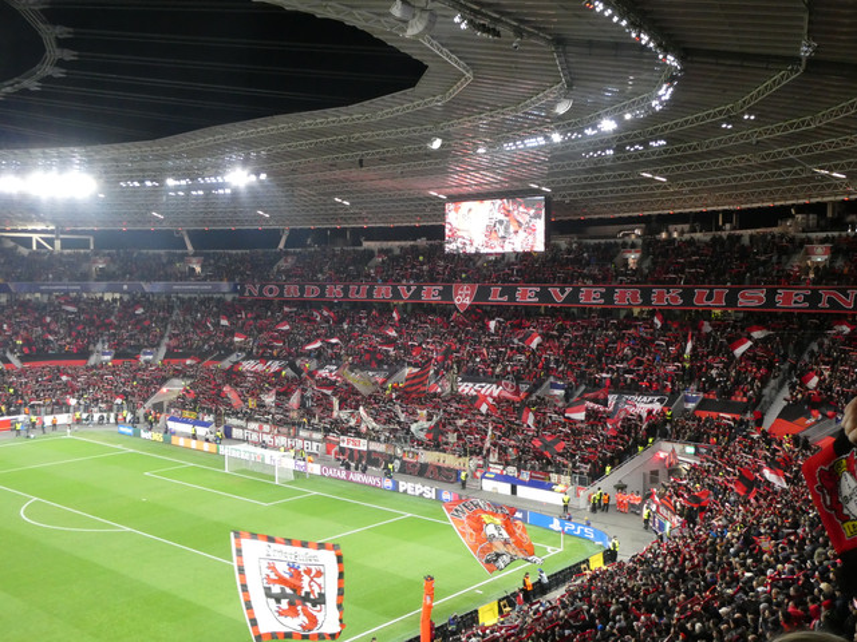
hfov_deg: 52.6
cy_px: 321
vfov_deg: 40.7
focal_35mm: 35
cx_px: 428
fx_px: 867
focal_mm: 6.3
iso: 640
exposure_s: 1/80
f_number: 3.7
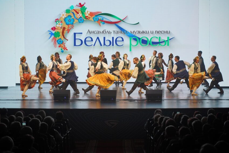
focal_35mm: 90
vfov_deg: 15.2
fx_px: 573
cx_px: 108
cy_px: 71
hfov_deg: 22.6
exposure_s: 1/200
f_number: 2.8
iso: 320
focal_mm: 75
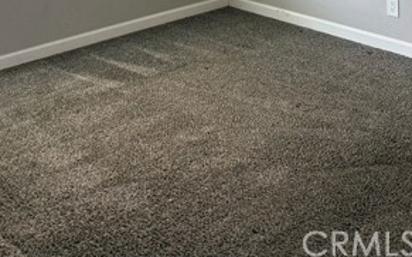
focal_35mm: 56
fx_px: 629
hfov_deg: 36.3
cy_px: -75
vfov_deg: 21.1
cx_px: 218
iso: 250
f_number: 1.78
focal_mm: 6.76
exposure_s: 1/60
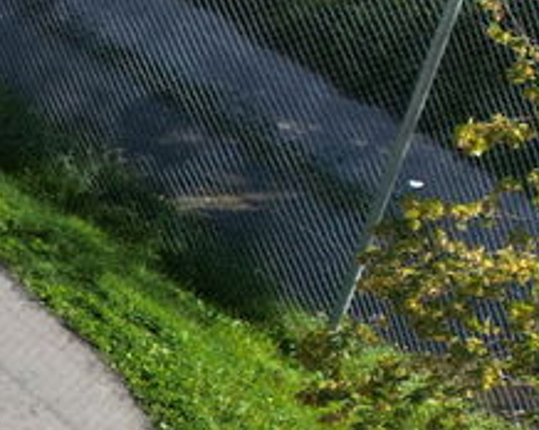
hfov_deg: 8.3
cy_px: 15
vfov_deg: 8.9
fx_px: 2741
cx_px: -1385
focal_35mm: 172
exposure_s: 1/1250
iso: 100
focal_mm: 6.72
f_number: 1.7
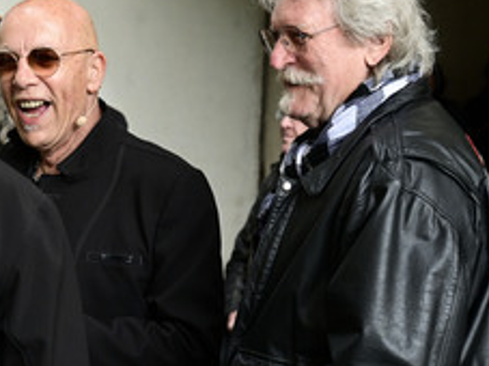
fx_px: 1723
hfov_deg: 15.9
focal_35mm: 122
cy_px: 140
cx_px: 40
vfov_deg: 12.1
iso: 2000
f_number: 7.1
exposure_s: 1/250
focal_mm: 64
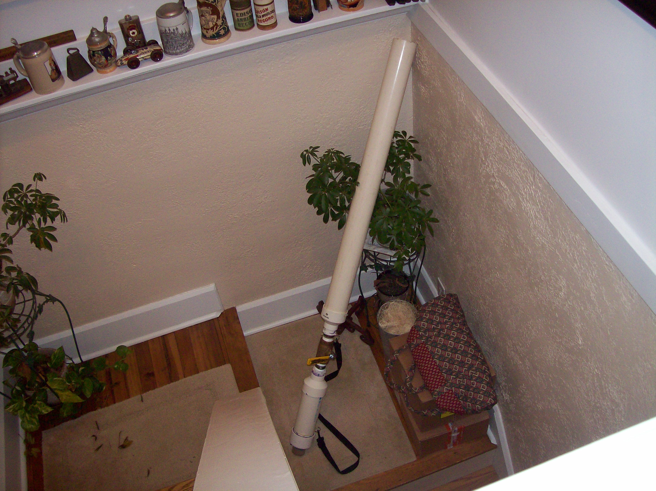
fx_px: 682
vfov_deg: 39.6
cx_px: 328
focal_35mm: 36
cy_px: 246
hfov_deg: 51.4
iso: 140
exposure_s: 1/64
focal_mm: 6
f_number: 2.7
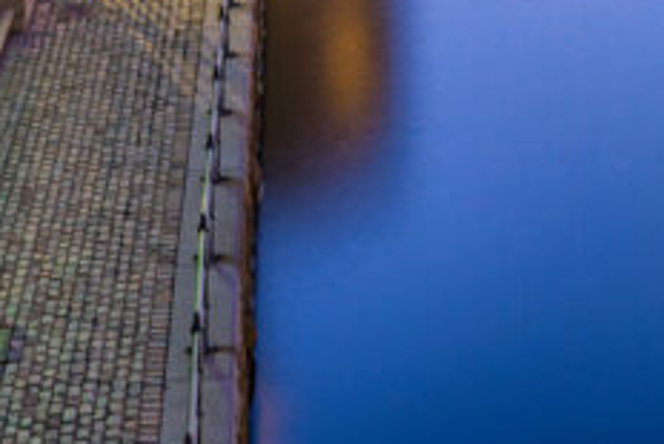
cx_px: 724
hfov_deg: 16.1
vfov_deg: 9.6
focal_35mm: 124
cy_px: -683
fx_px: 2288
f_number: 10
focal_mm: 24
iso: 100
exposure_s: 30
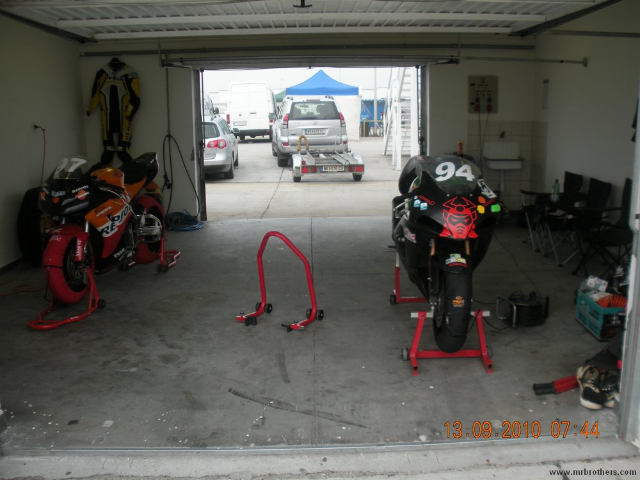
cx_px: 320
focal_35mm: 35
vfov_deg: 40.7
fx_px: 647
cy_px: 240
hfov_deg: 52.6
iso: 64
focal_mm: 6.3
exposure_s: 1/158
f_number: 3.5
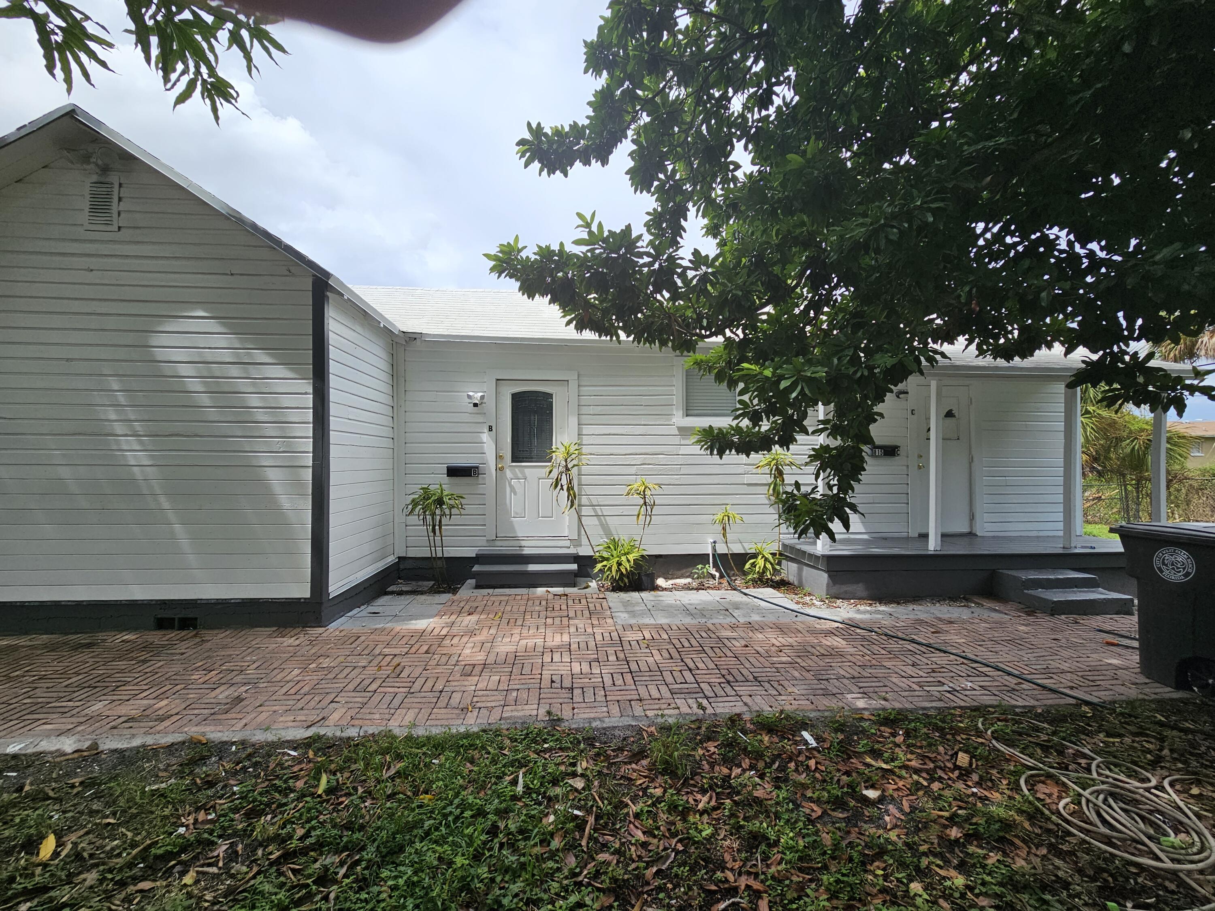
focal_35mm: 13
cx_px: 608
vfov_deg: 89.9
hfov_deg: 106.2
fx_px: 456
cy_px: 456
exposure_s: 1/1804
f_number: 2.2
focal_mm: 2.2
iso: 50
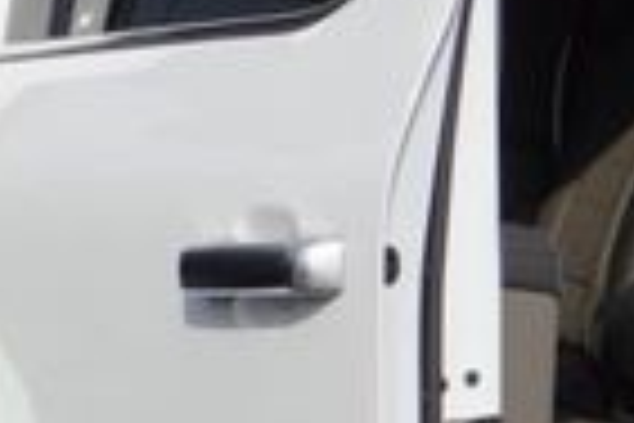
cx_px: -841
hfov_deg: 5.5
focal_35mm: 361
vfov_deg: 3.8
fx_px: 6351
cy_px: 531
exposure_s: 1/200
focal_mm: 33
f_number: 11
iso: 100
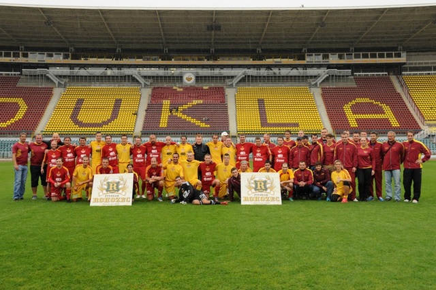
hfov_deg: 49.6
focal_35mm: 39
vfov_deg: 34.1
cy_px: 145
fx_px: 472
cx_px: 218
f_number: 6.3
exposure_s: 1/160
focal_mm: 26
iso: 400
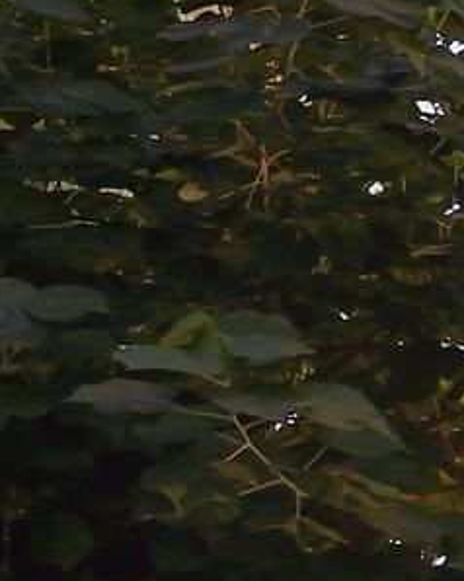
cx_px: 1466
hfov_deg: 4.2
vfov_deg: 5.4
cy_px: 953
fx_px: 6066
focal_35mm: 353
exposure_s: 1/200
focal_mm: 70
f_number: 5
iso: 200
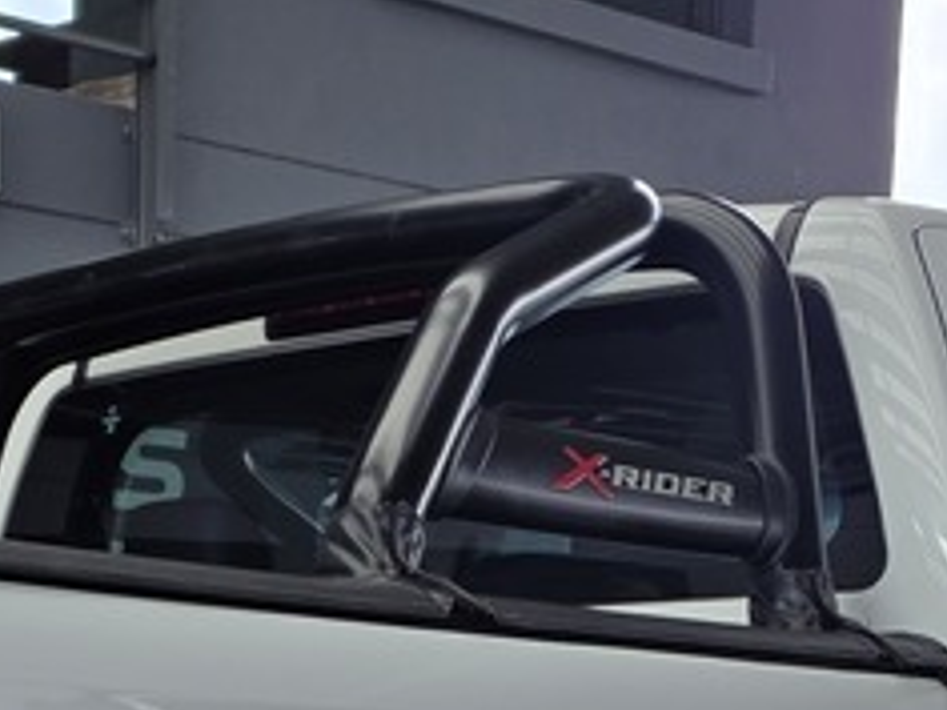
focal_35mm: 100
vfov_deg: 13.8
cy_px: 1107
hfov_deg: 19.5
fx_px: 2736
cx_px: 217
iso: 40
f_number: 1.7
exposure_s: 1/359
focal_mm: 6.25
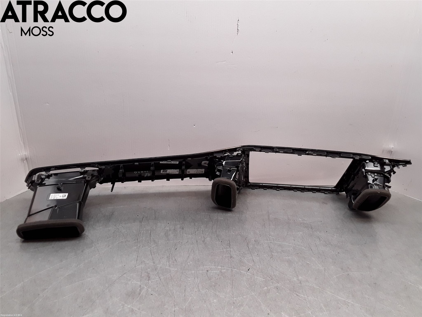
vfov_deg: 49.7
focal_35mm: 28
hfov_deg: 63.4
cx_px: 211
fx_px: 341
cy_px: 158
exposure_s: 1/100
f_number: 1.9
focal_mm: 2.91
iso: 64
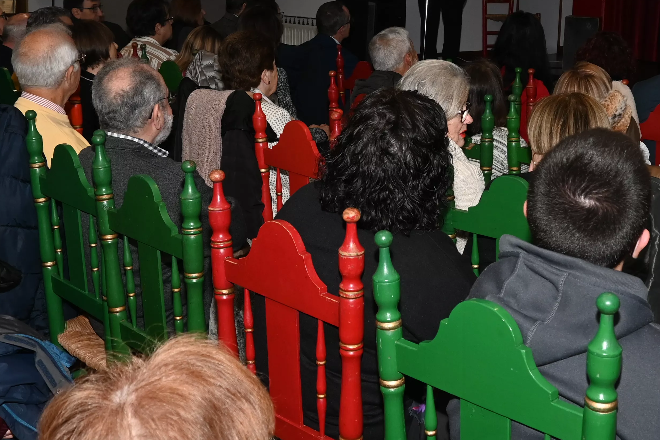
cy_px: 129
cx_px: 398
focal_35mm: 54
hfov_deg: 36.7
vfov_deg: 24.9
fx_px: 990
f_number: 5.6
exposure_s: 1/60
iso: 400
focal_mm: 16
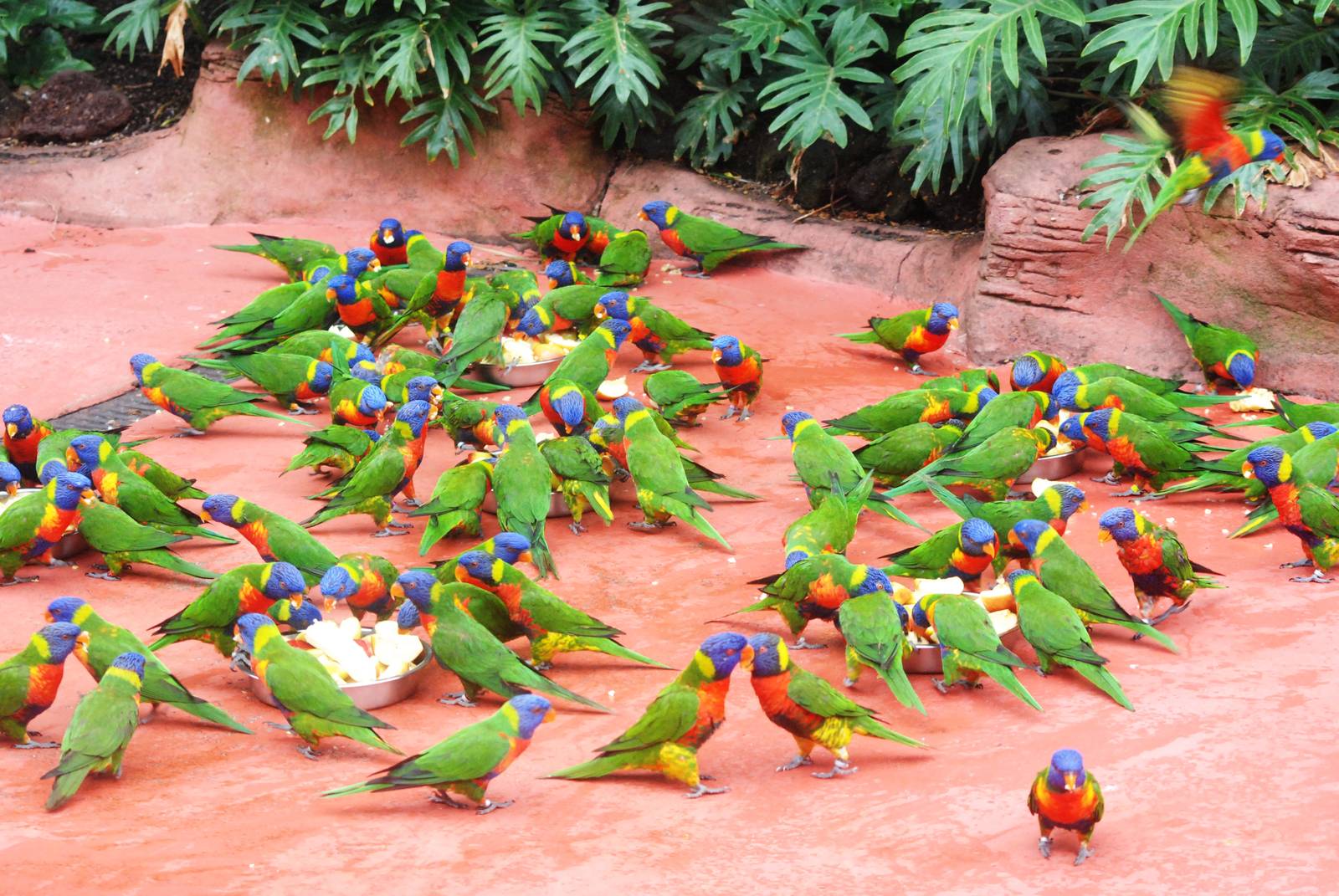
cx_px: 670
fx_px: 4357
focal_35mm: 117
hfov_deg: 17.5
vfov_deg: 11.7
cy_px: 448
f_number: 6.3
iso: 1600
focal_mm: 78
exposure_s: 1/160
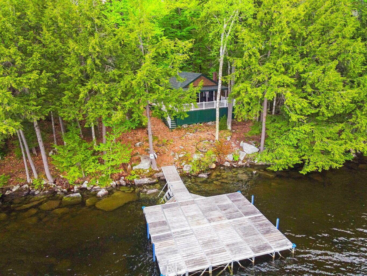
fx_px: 254
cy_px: 138
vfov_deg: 56.8
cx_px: 184
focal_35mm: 24
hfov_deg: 71.6
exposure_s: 1/160
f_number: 2.8
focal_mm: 4.5
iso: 200
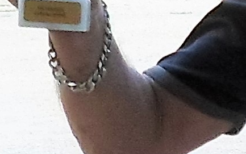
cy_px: -68
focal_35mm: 131
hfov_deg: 12.9
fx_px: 879
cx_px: 557
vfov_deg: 9.8
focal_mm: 4.5
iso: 80
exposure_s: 1/90
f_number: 2.5
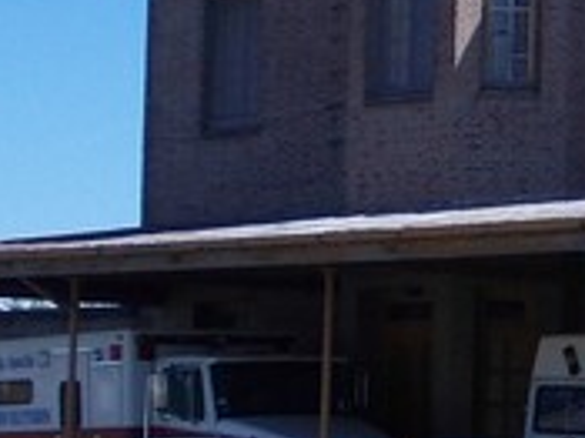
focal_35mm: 166
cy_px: 164
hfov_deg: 11.6
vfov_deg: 8.9
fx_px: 2803
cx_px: 735
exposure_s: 1/250
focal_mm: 5.3
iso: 80
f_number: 6.2
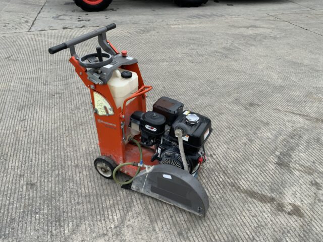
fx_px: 271
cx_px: 162
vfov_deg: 48.2
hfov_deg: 61.7
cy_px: 121
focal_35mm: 29
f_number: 1.8
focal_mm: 3
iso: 25
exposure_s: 1/122
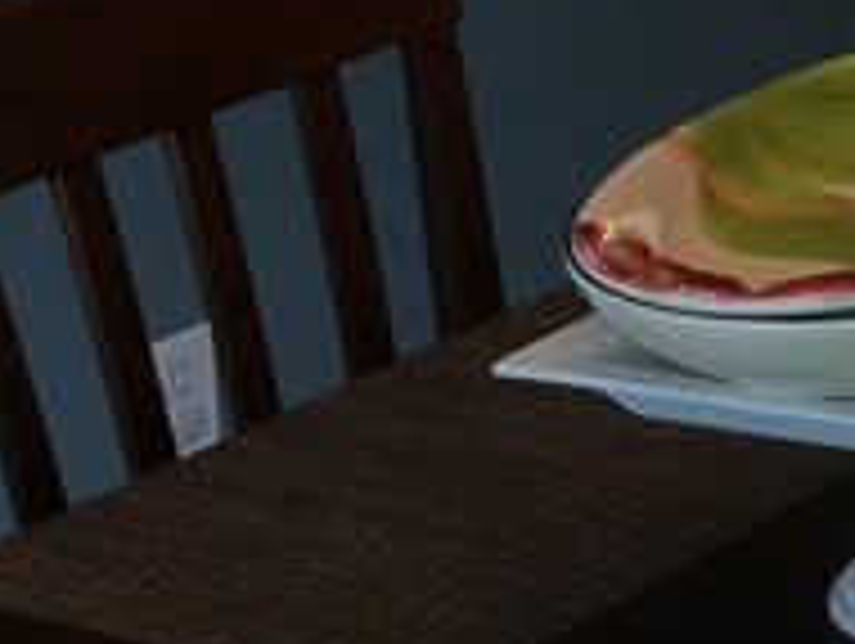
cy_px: -775
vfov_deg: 8.8
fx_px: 3858
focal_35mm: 156
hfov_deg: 10.8
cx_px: 2012
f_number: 2.2
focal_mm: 4.15
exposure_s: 1/30
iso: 50
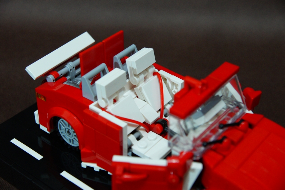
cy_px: 95
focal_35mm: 75
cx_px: 142
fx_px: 593
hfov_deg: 27.0
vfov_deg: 18.2
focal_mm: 50
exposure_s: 1/20
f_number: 6.3
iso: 1600
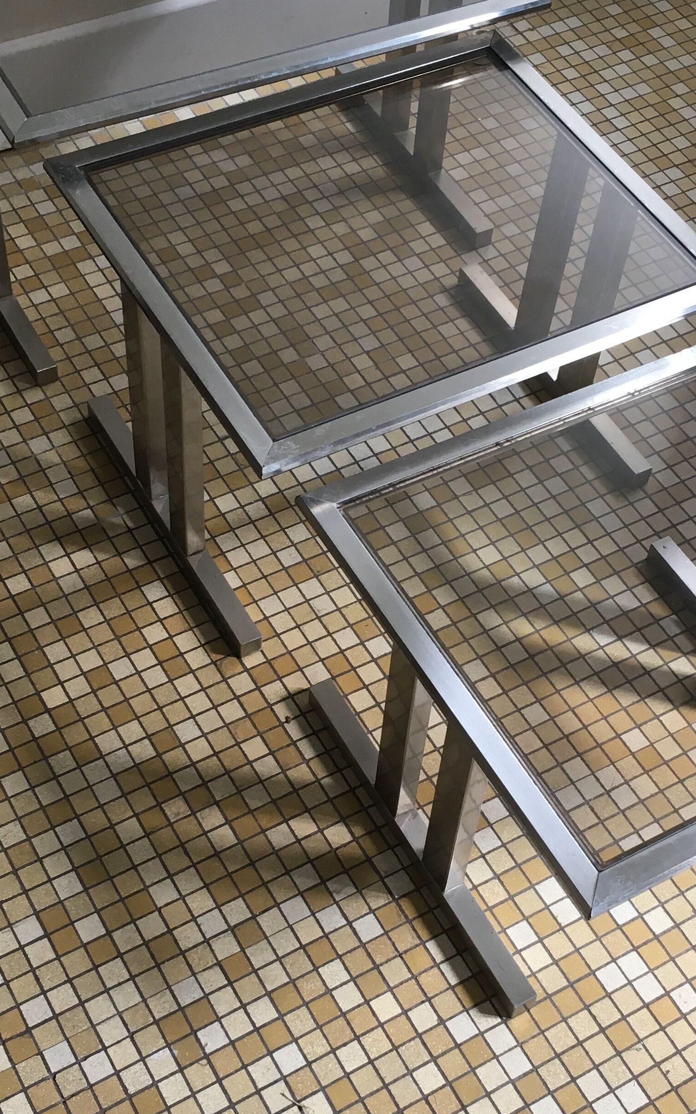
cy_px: 636
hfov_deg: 25.3
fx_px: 1548
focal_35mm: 51
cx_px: 361
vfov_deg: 39.5
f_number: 2.2
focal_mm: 4.15
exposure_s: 1/33
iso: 32
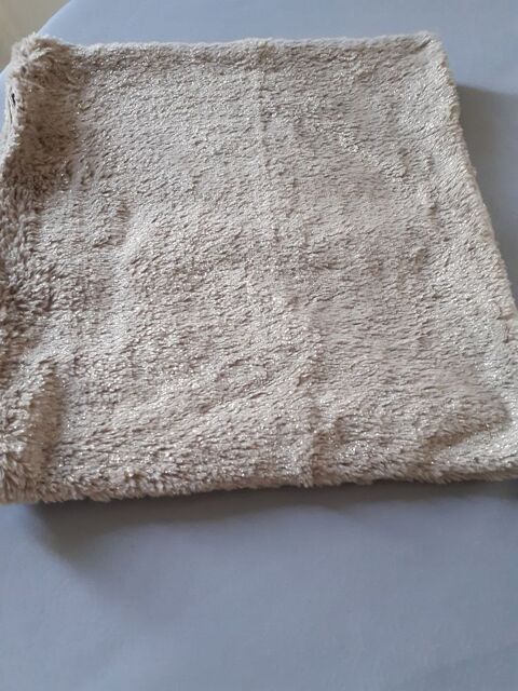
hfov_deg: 51.4
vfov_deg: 65.3
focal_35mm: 27
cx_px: 259
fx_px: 539
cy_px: 346
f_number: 1.9
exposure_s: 1/50
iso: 250
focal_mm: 3.6
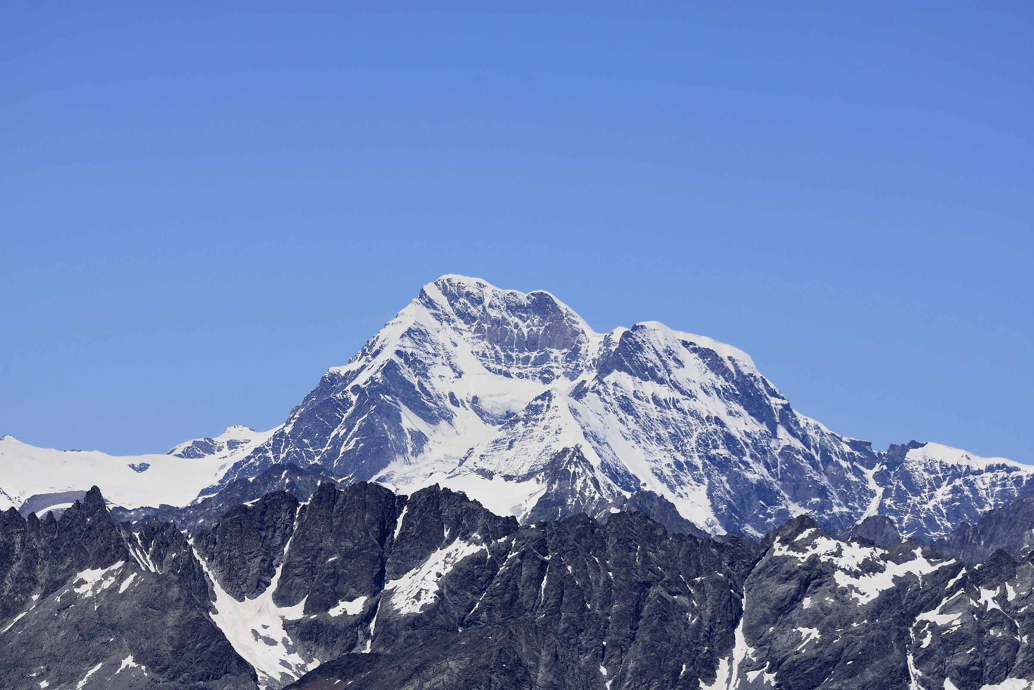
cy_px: 345
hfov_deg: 6.2
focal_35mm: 330
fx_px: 9478
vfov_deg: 4.2
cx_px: 517
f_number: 7.1
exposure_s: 1/640
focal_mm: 220
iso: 100
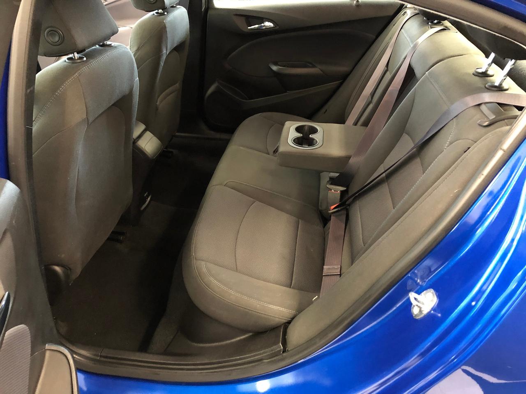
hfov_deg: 63.4
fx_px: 425
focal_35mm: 28
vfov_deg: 49.7
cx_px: 263
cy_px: 197
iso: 100
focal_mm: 4
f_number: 1.8
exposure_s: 1/4
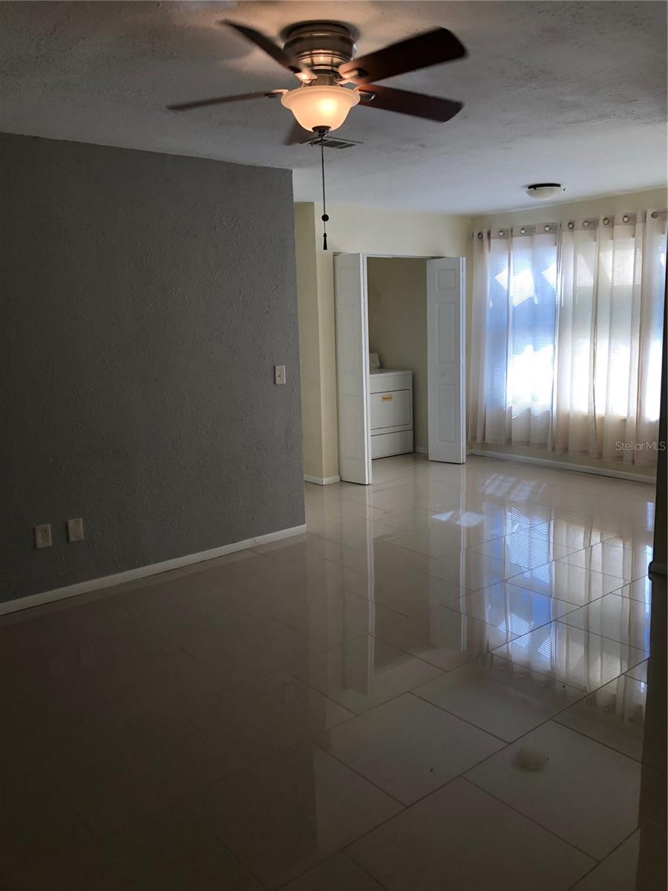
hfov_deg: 49.7
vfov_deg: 63.4
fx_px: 720
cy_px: 446
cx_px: 334
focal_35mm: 28
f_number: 1.8
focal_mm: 3.99
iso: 64
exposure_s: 1/120
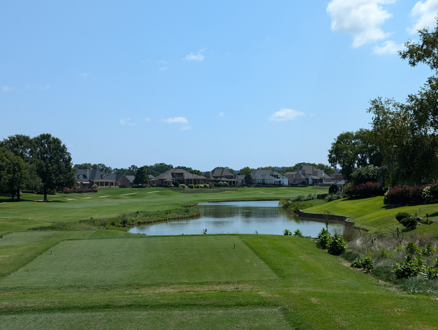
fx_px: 608
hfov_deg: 39.6
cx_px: 219
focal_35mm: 48
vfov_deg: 30.3
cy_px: 165
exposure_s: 1/3300
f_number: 1.85
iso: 52
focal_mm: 6.81
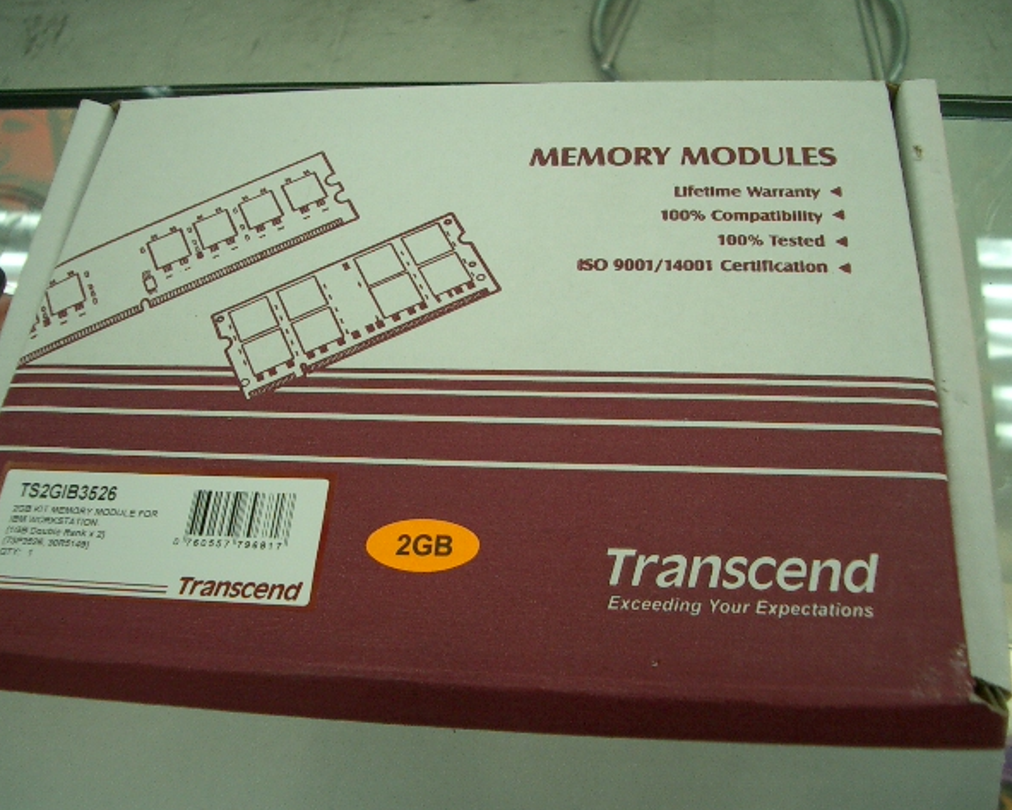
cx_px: 471
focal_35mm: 37
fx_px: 1108
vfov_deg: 40.1
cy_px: 404
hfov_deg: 49.0
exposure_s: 1/80
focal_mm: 5.8
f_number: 2.6
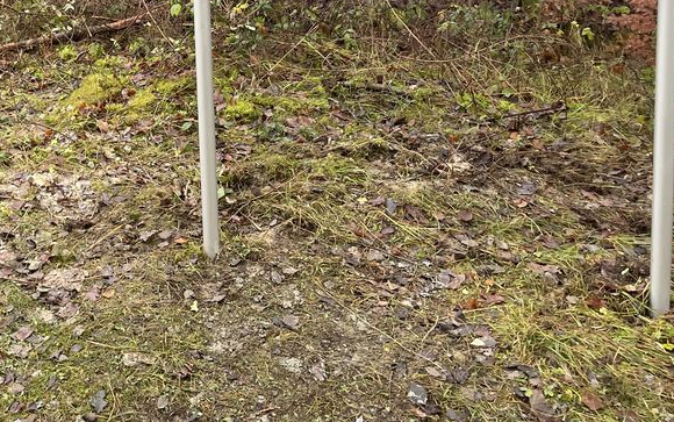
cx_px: 146
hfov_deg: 39.6
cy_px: -14
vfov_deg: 24.9
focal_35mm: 49
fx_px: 900
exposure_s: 1/121
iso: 100
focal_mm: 4.2
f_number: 1.6
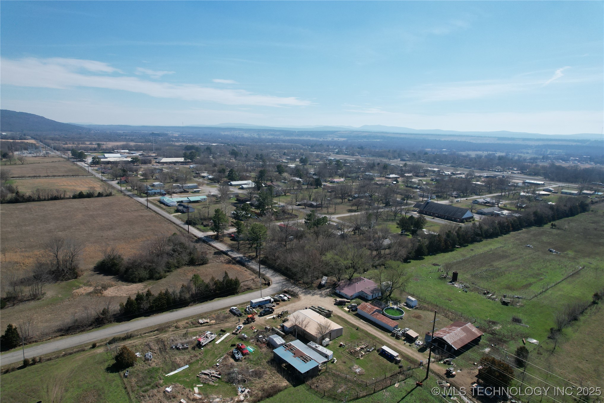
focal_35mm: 22
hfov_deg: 78.6
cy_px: 202
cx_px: 302
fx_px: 369
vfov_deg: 57.2
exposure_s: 1/3000
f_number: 2.8
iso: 140
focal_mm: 8.38
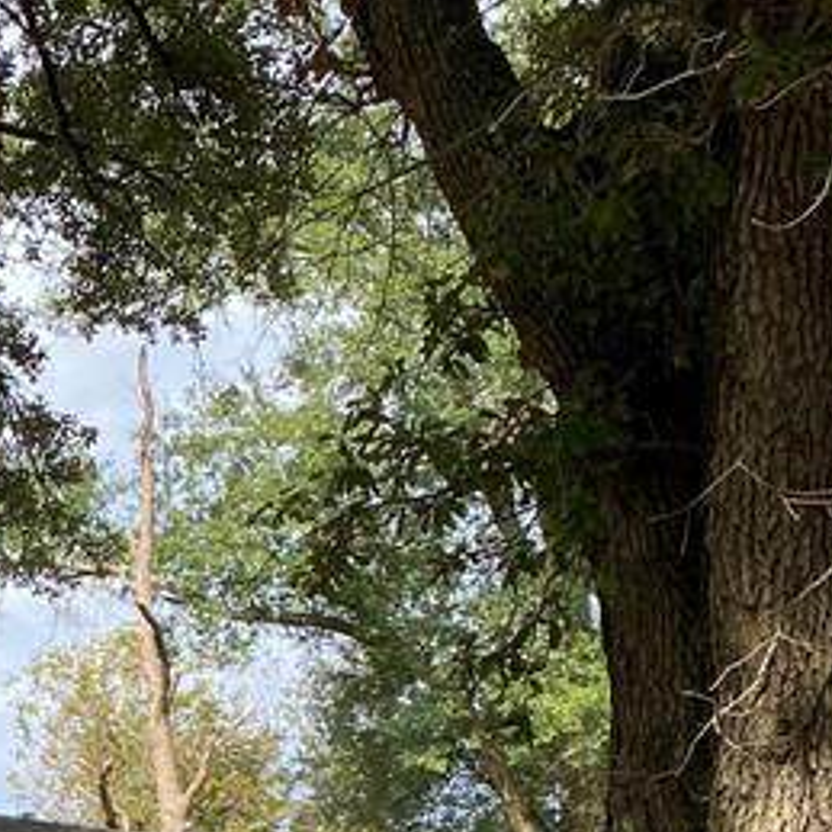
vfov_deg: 18.4
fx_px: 2475
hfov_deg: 17.5
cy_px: 922
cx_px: -353
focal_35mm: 91
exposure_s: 1/981
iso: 32
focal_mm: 4.25
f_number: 1.8
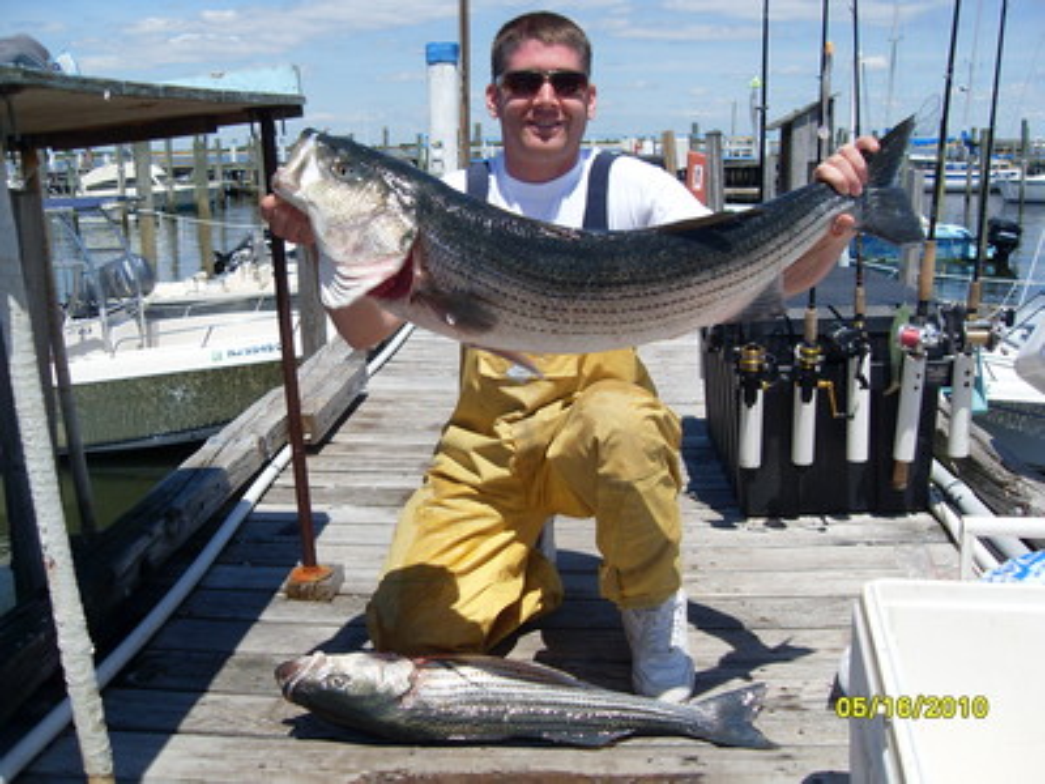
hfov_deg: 50.1
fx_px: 1117
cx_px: 522
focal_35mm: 37
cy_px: 392
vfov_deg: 38.7
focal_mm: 6.3
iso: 80
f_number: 7
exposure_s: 1/350
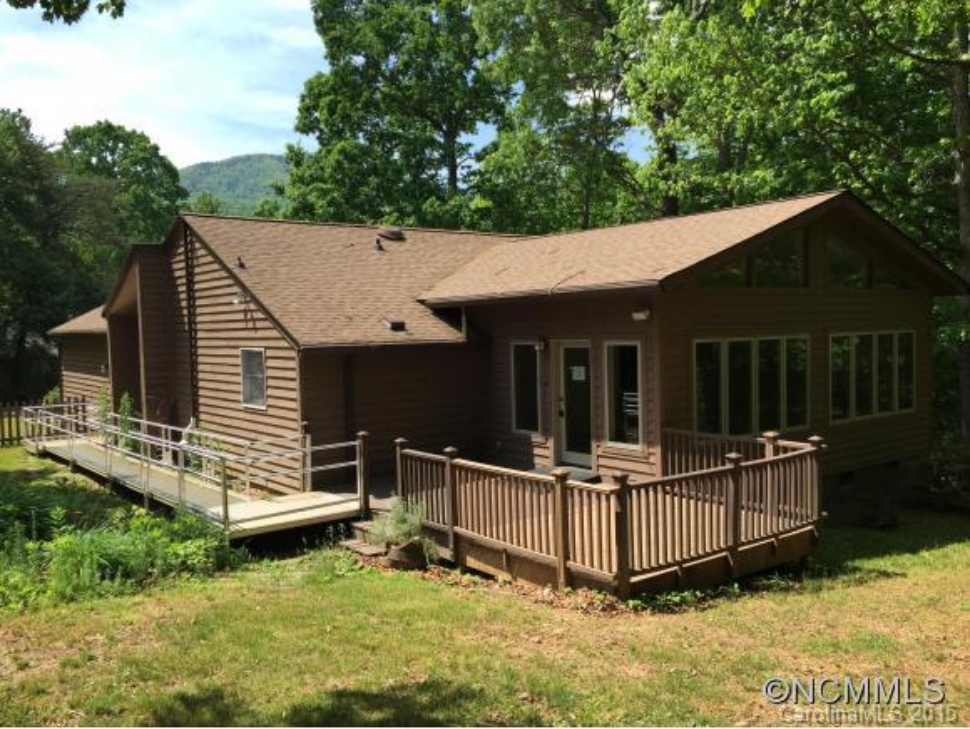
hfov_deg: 61.6
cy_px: 364
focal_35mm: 29
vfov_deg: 48.3
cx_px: 485
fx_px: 813
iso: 32
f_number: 2.2
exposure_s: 1/1068
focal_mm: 4.15
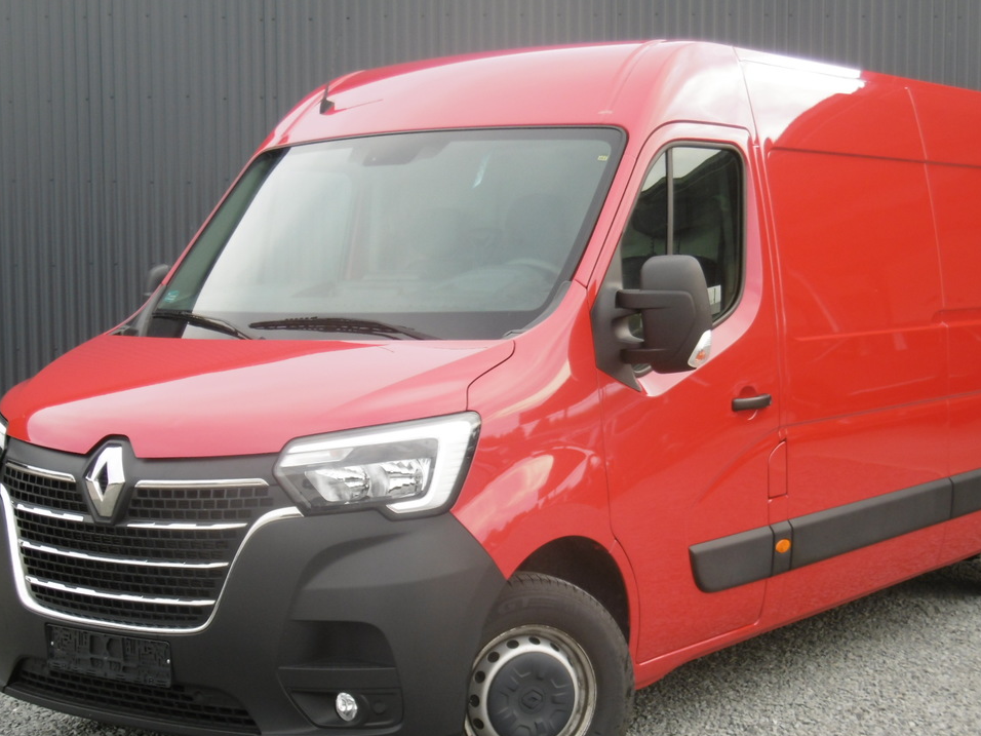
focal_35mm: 64
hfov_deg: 30.2
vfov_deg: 22.9
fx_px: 1814
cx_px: 549
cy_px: 444
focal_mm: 9.2
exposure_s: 1/250
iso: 250
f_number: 4
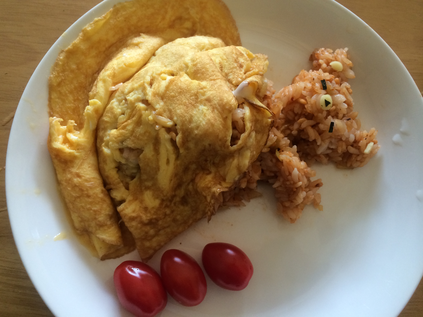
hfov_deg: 60.0
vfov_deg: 46.8
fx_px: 367
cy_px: 158
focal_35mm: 30
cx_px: 212
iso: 100
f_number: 2.2
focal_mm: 4.12
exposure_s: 1/30
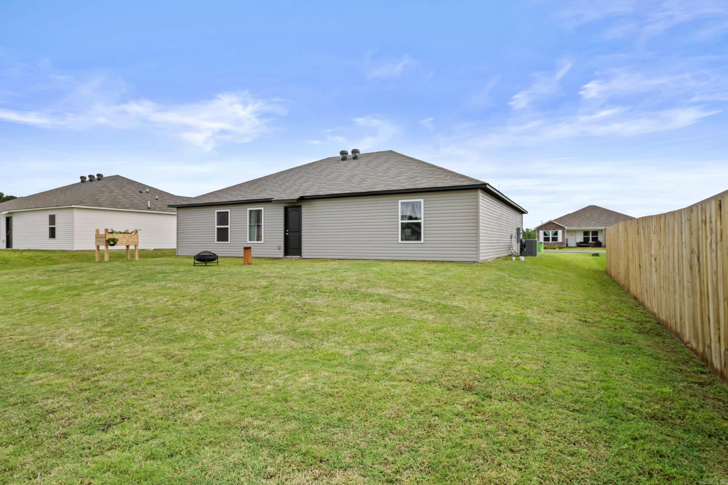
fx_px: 384
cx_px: 364
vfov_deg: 64.6
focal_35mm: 19
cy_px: 242
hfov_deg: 86.9
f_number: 8
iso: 200
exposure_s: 1/50
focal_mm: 12.6
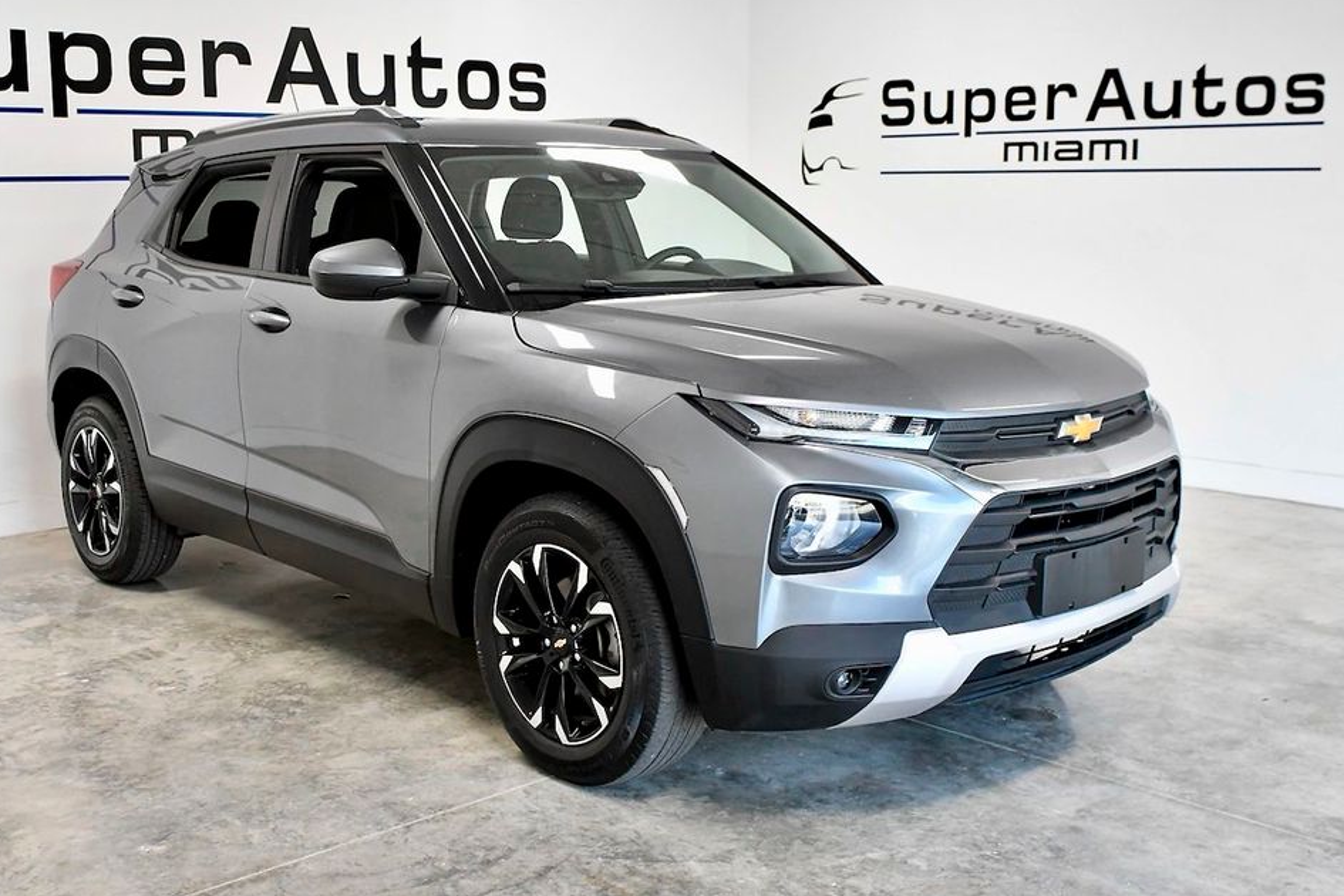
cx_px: 627
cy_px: 430
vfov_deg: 34.2
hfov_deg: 49.5
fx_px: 1456
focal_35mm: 39
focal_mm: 24
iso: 2500
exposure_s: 1/800
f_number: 4.5
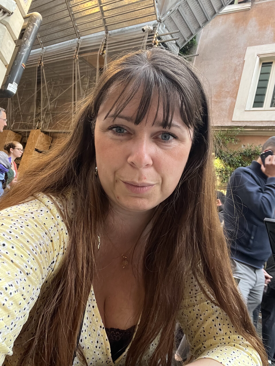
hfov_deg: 46.8
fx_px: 318
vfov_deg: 60.0
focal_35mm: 30
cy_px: 183
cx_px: 138
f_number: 2.2
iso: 200
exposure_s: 1/50
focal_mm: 2.71
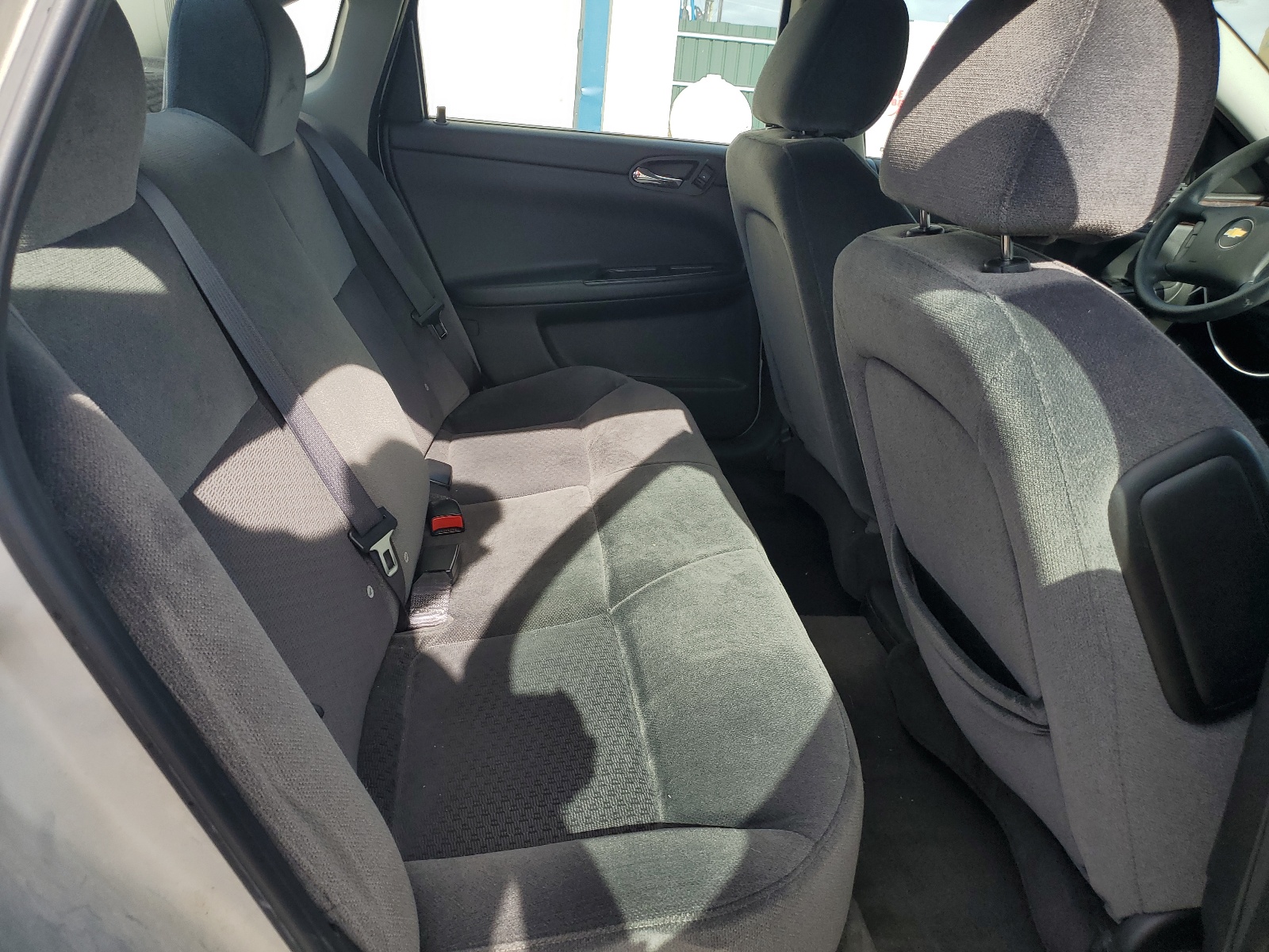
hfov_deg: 67.3
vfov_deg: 53.1
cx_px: 634
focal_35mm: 26
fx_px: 953
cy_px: 476
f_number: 1.5
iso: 50
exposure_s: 1/1000
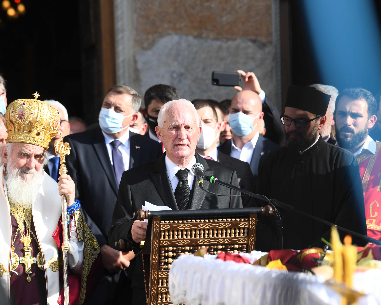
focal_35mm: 175
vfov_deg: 8.8
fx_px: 1973
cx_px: 162
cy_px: 152
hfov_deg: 11.0
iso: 320
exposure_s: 1/1250
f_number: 5
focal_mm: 155
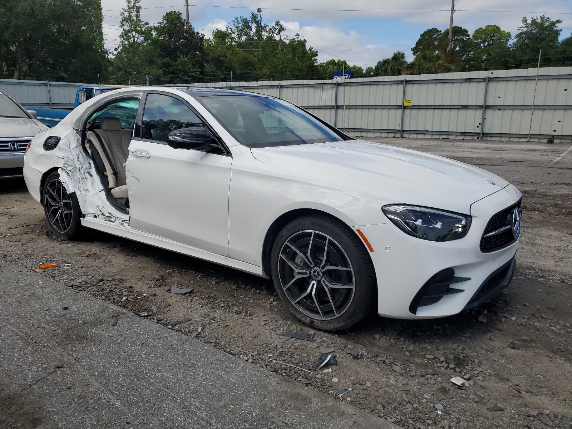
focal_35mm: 26
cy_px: 214
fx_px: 430
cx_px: 286
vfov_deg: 53.1
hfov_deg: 67.3
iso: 50
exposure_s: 1/5000
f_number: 1.5
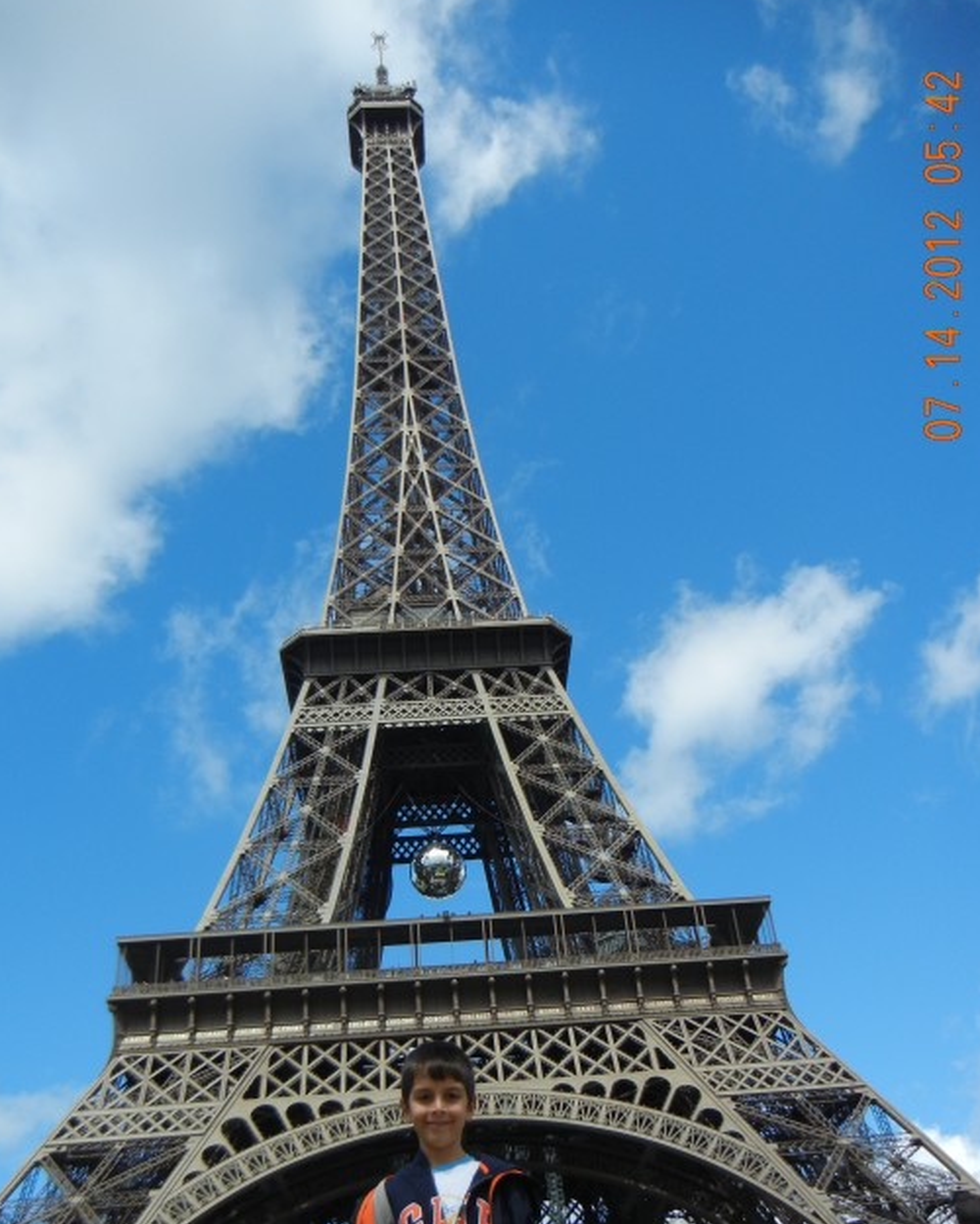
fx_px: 1305
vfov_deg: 50.0
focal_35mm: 36
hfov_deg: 41.2
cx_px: 496
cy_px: 730
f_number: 7
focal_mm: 5.4
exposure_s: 1/413
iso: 160
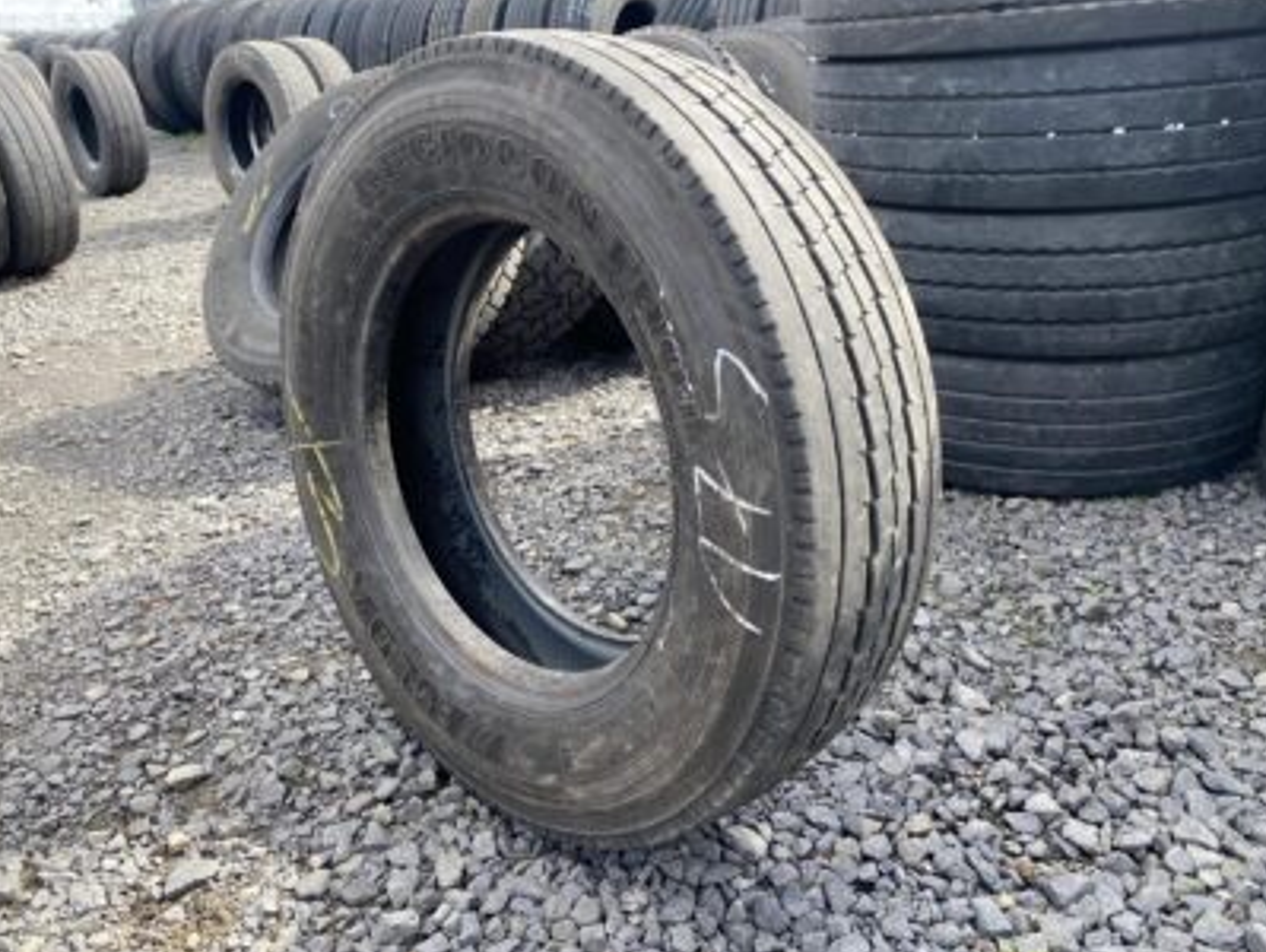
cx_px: 600
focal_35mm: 28
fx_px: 1025
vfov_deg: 49.8
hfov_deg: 63.4
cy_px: 449
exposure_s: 1/263
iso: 32
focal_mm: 4.25
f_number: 1.8
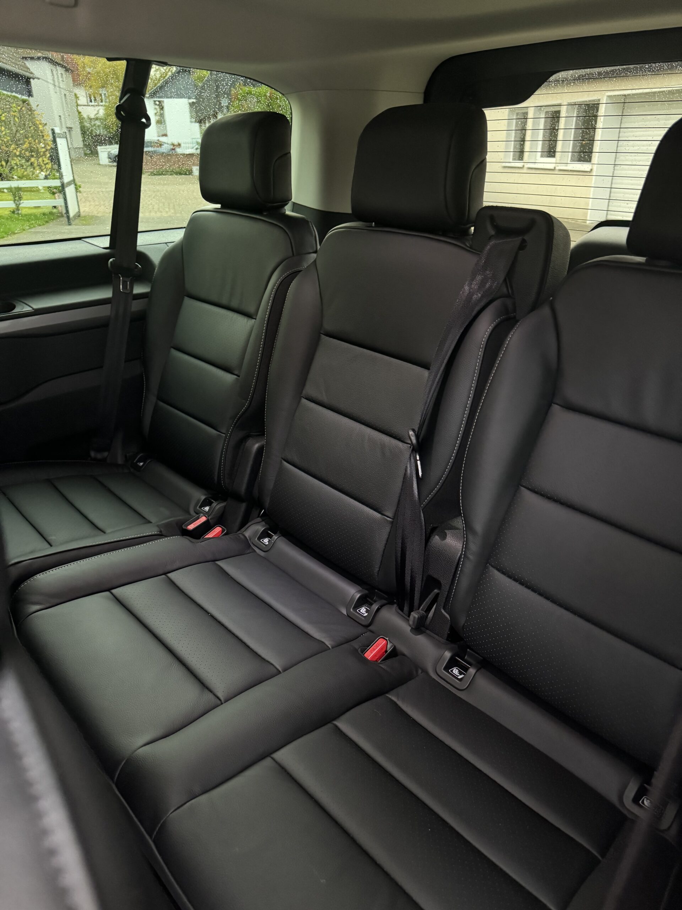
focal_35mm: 24
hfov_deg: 56.8
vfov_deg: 71.6
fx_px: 630
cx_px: 341
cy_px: 455
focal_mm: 6.76
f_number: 1.78
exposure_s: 1/30
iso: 1000
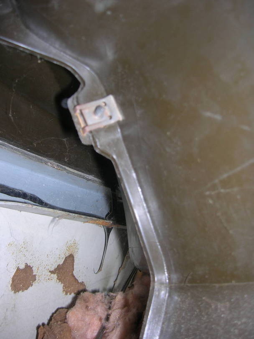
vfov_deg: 53.9
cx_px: 127
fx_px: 332
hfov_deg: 41.8
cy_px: 170
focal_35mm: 34
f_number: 2.9
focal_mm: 5.7
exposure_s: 1/60.1
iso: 50
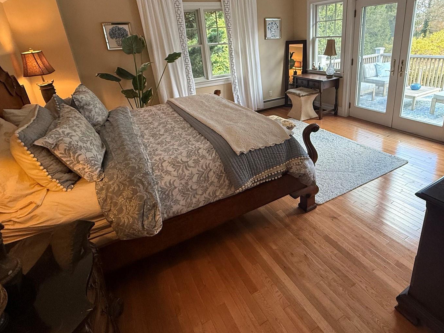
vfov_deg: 62.9
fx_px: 269
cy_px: 132
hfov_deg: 78.3
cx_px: 262
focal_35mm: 21
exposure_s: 1/120
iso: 250
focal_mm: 2.22
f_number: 2.2
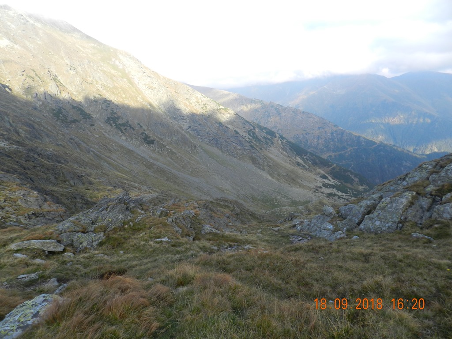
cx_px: 226
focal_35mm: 23
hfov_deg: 73.9
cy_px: 170
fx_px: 300
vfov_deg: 58.9
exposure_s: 1/400
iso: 160
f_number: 3.4
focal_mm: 4
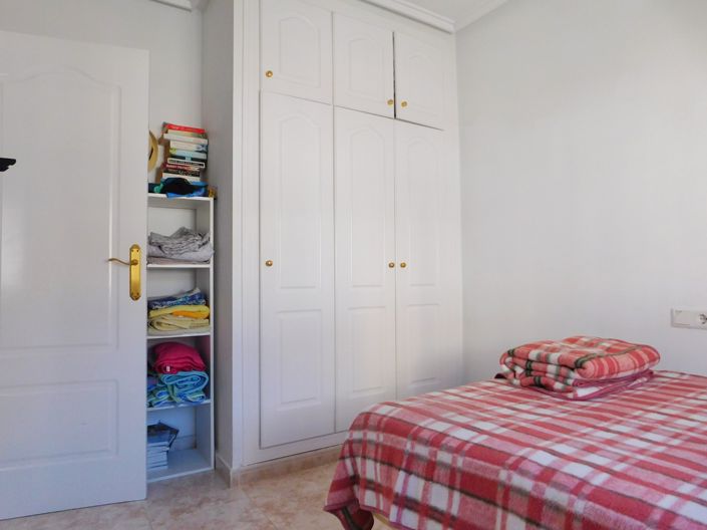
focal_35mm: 23
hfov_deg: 74.0
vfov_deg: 58.8
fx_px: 470
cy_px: 265
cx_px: 354
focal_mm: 4
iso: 125
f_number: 3
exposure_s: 1/80
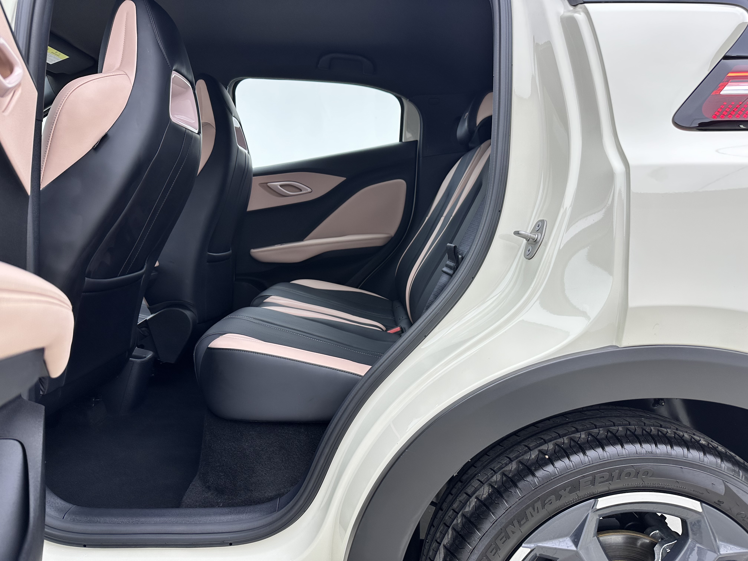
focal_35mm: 24
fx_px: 519
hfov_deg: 71.6
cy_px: 280
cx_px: 374
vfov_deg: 56.8
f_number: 1.78
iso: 64
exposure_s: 1/153
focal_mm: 6.86
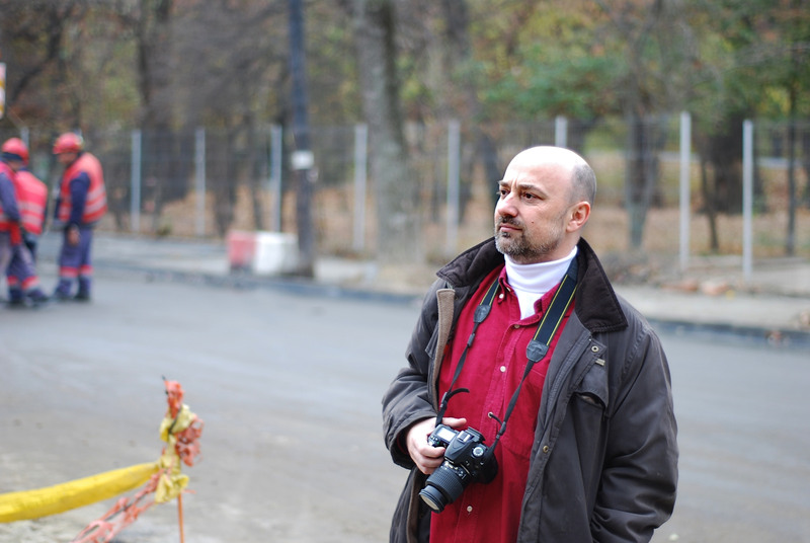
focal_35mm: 75
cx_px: 405
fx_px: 1690
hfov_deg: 27.0
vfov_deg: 18.2
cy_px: 272
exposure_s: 1/160
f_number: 1.8
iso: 100
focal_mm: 50
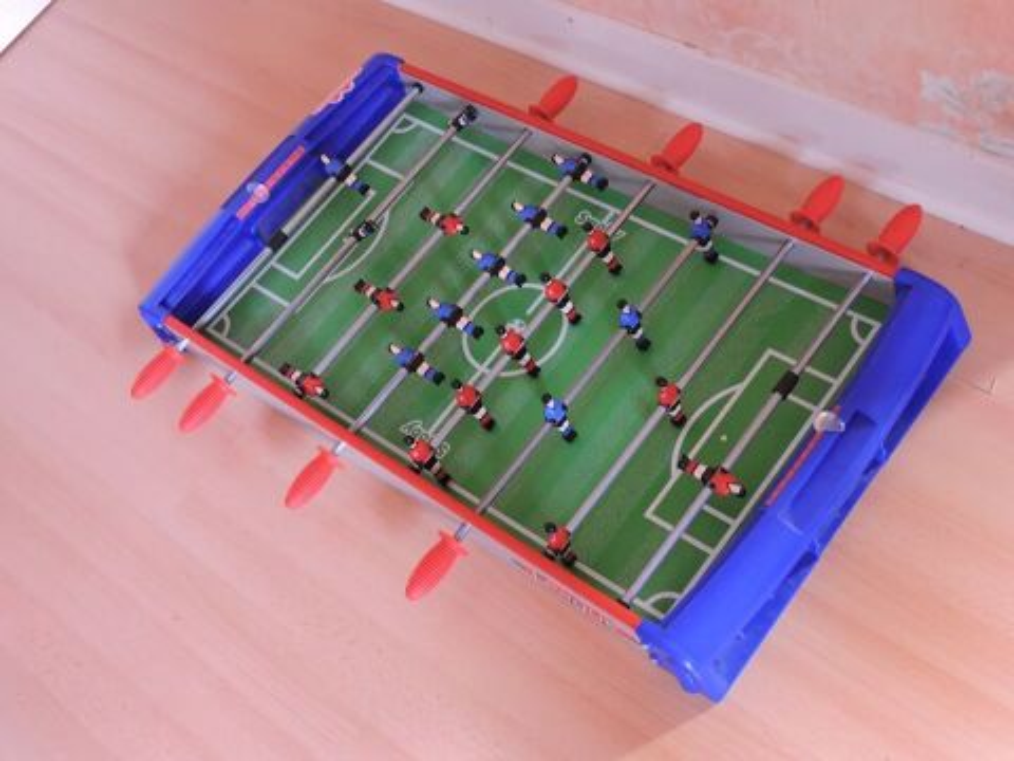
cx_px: 507
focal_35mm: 45
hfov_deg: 42.1
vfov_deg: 32.2
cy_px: 380
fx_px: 1318
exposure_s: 1/8
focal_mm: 8.1
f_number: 4
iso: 800
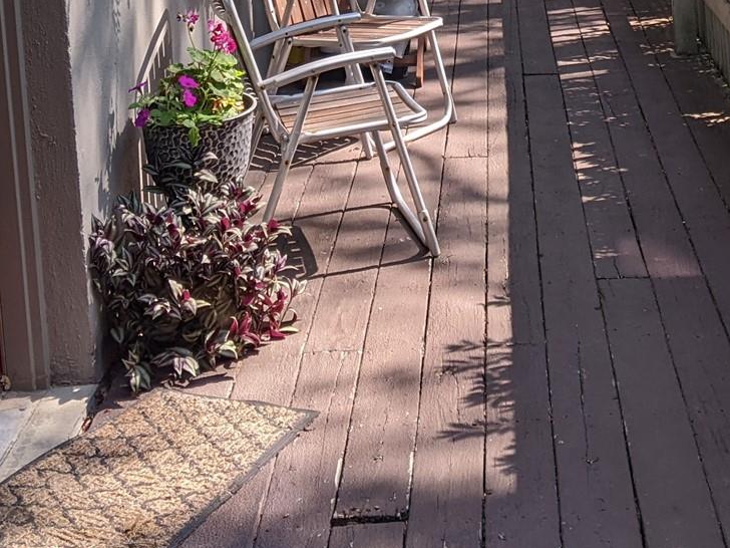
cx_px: 497
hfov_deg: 25.5
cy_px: -178
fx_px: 1603
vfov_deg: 18.0
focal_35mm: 76
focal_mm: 4.44
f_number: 1.8
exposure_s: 1/522
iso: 49
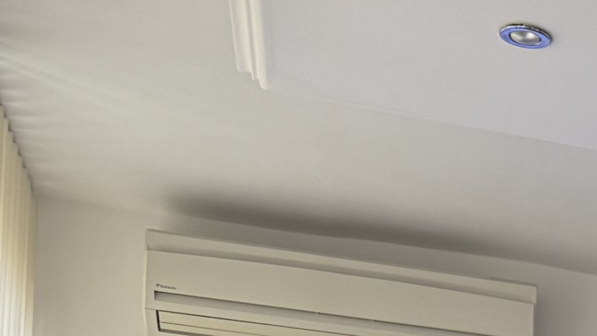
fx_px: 1947
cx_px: 1118
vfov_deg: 8.5
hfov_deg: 14.9
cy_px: 937
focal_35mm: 123
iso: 125
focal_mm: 6.76
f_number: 1.78
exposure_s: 1/120
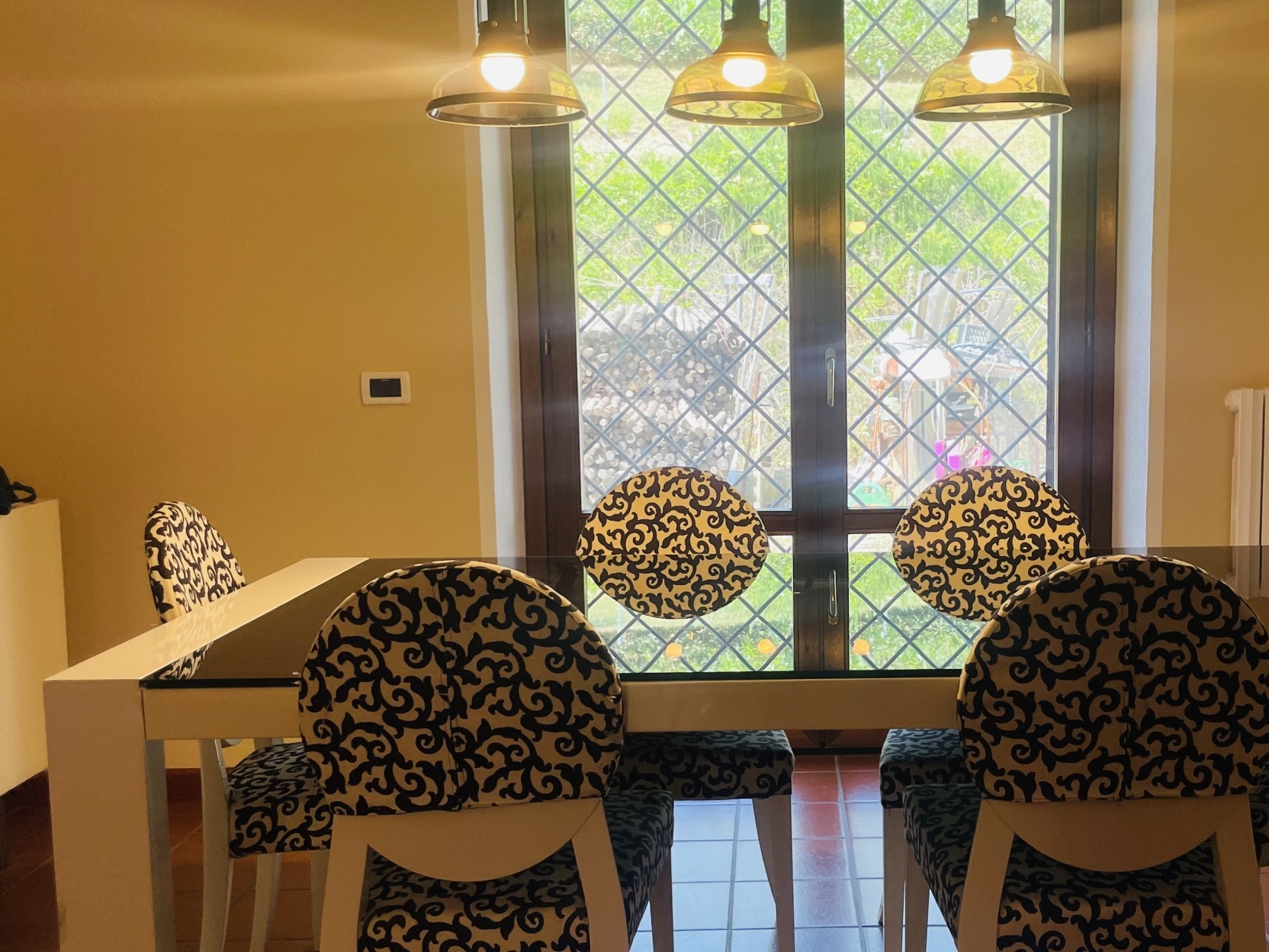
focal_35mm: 40
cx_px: 773
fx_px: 1466
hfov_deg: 46.5
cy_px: 524
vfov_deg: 35.9
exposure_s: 1/138
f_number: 1.6
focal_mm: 4.2
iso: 32
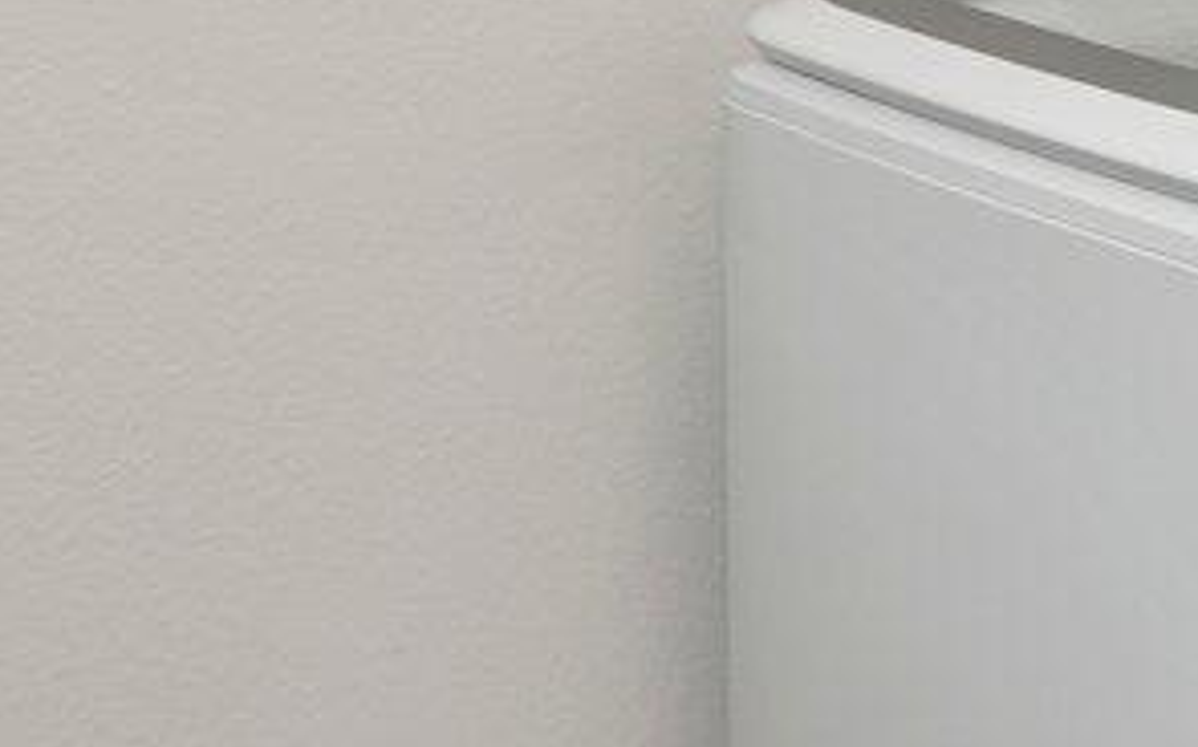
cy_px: -576
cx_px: 1166
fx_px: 3230
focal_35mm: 99
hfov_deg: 20.4
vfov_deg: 12.2
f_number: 9
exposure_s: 1/60
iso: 160
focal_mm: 14
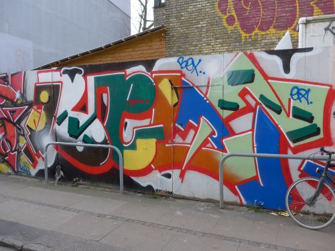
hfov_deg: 61.7
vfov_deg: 48.2
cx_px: 168
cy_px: 126
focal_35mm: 29
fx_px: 281
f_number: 2.8
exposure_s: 1/250
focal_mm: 6
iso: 80
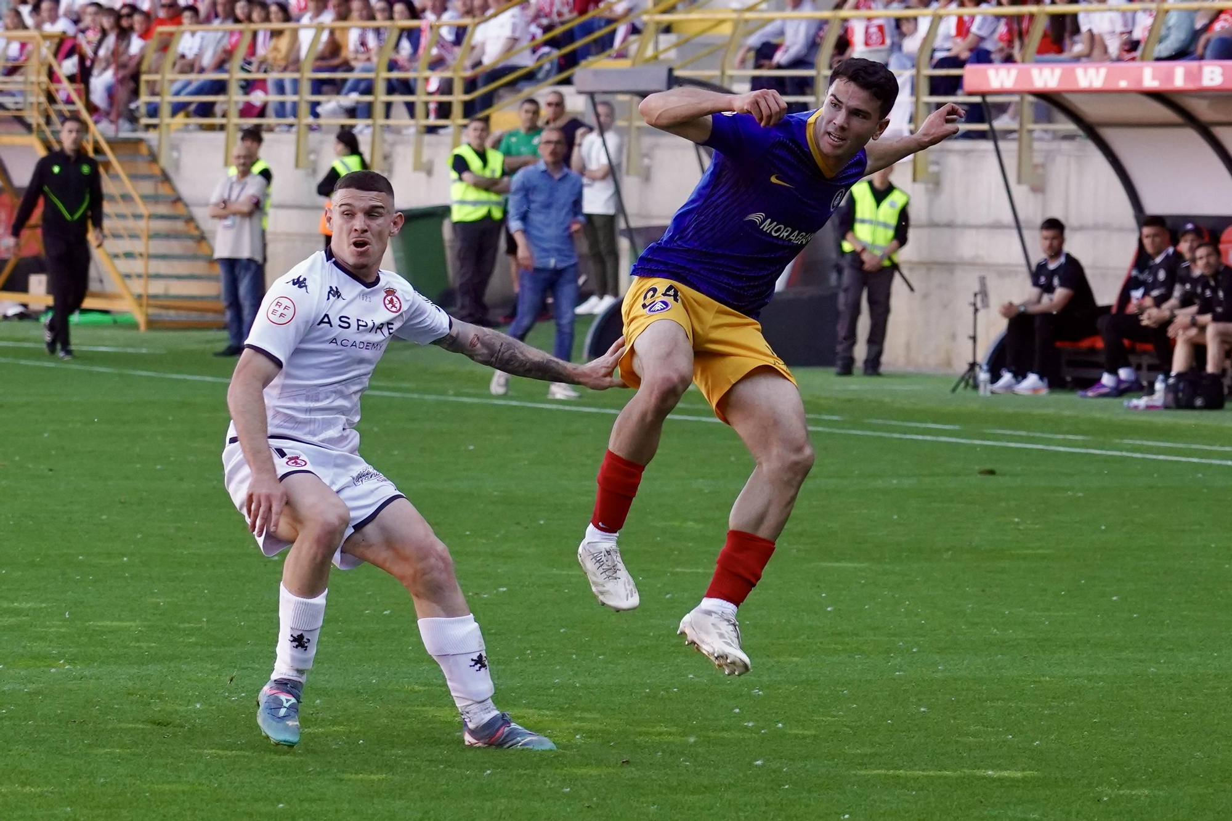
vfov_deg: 8.7
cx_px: 616
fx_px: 5372
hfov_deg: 13.1
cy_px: 410
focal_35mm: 157
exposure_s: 1/1000
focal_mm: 105
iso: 2000
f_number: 5
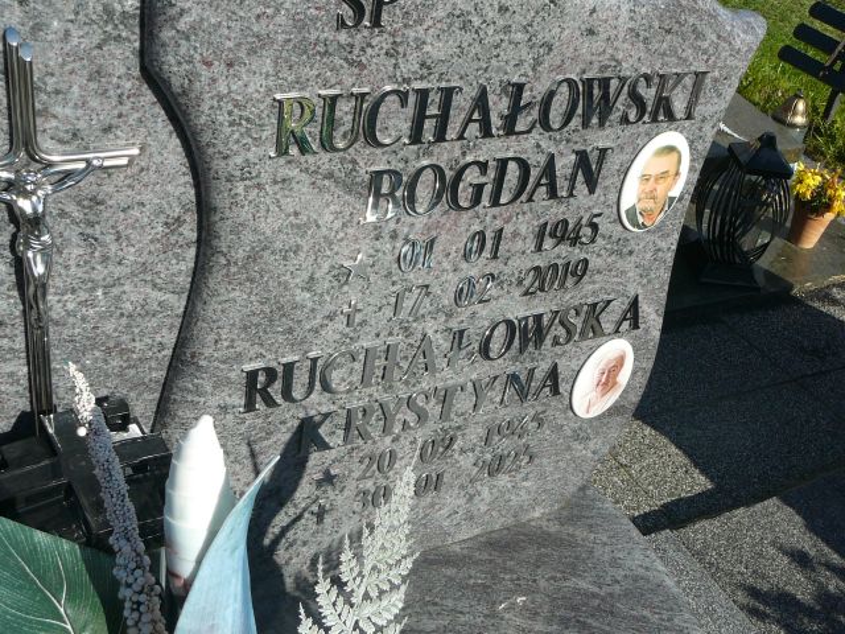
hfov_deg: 43.9
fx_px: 1050
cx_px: 422
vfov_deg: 33.6
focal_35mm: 43
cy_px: 317
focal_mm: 6.4
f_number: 5
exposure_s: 1/400
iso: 80
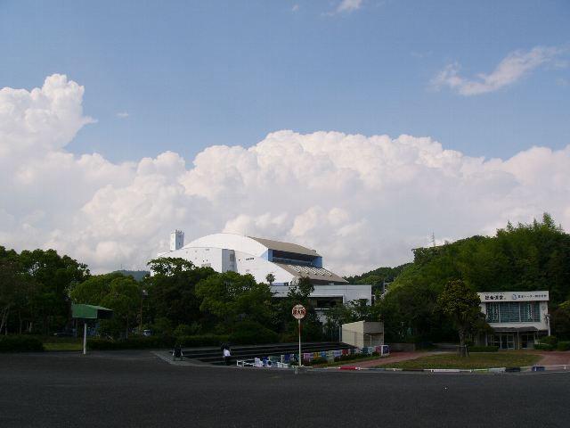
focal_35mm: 36
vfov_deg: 39.7
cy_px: 214
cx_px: 285
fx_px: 593
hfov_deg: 51.4
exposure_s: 1/500
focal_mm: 6
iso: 50
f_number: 5.6
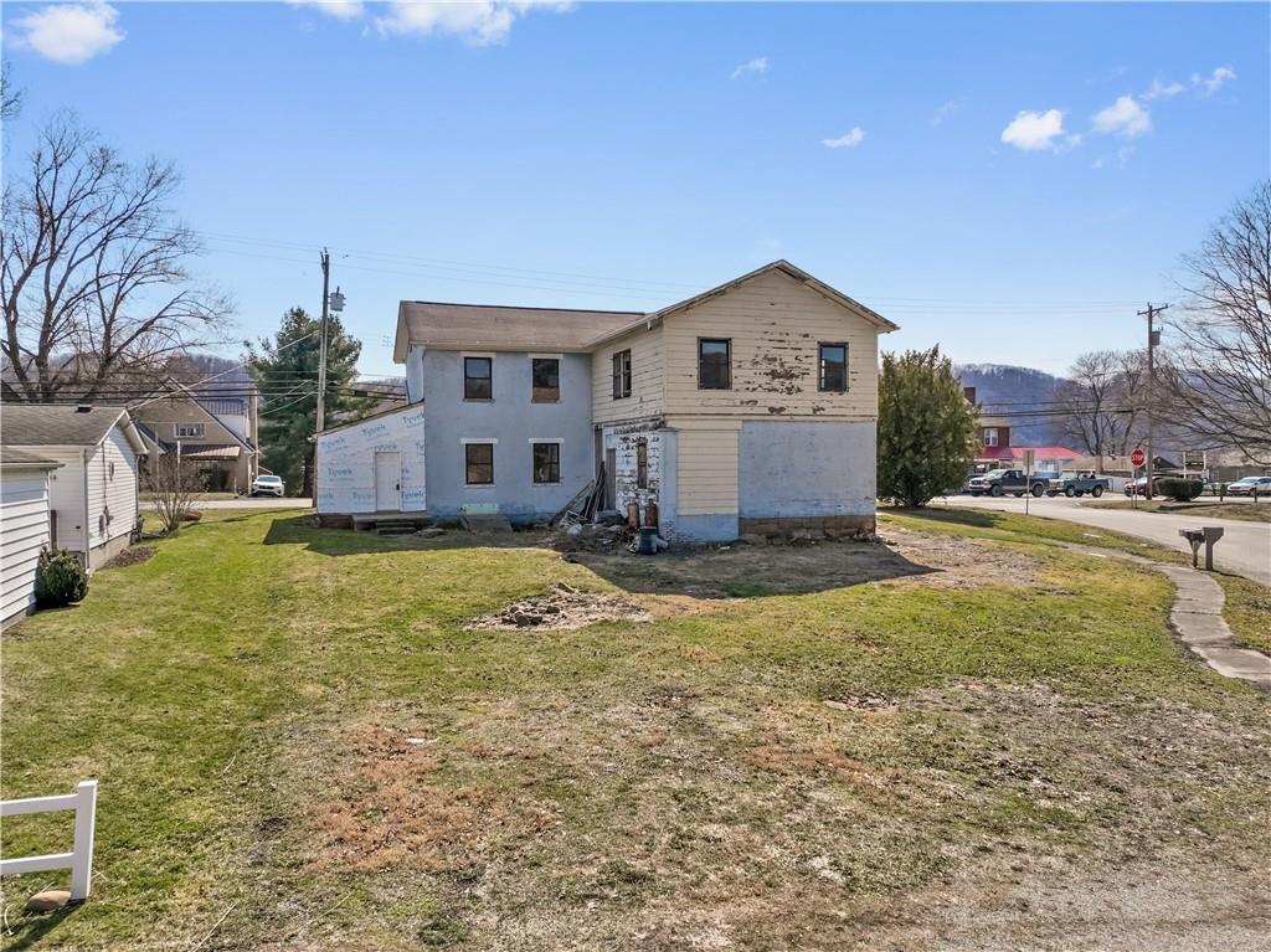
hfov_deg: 71.6
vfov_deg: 56.8
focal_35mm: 24
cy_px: 476
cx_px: 636
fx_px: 881
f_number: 2.8
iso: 180
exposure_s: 1/4000
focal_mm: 12.29
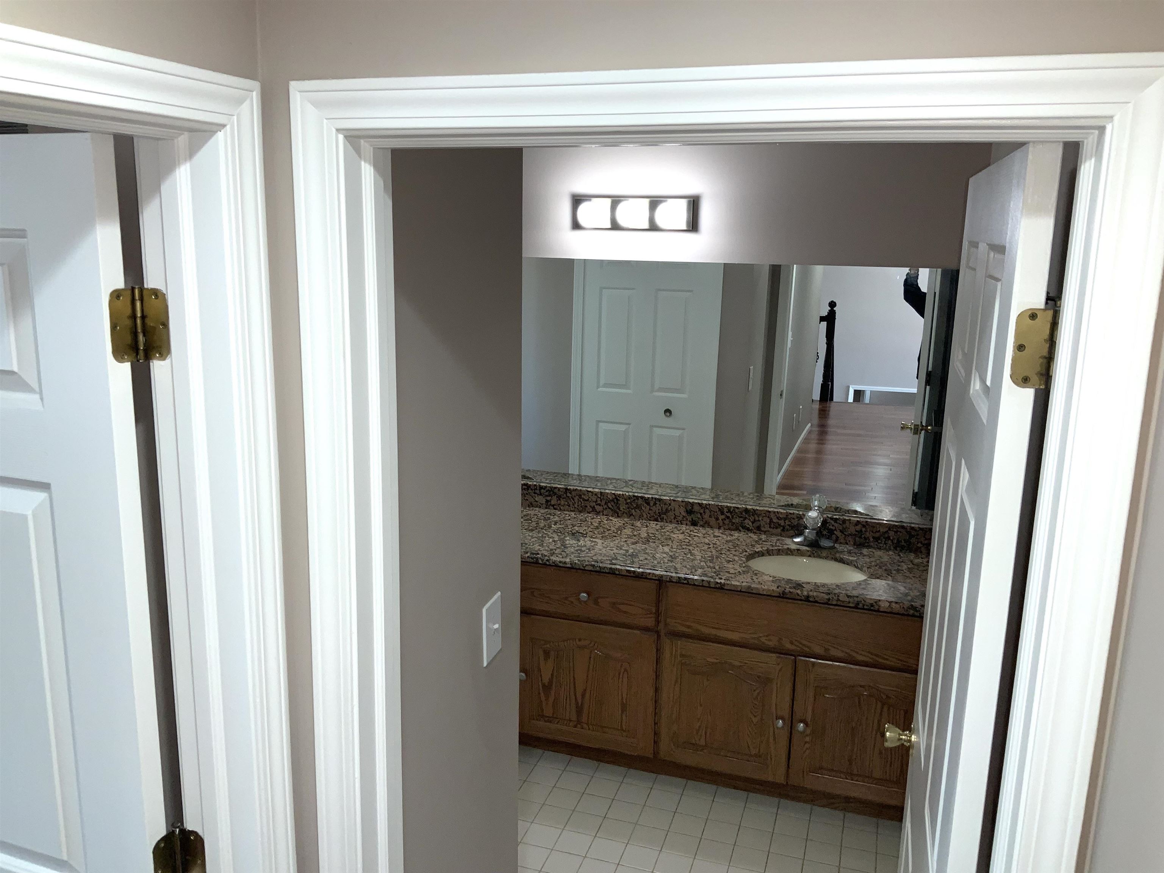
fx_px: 975
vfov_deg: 48.2
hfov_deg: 61.7
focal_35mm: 29
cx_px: 582
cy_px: 436
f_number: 1.8
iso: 20
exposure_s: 1/60
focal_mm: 3
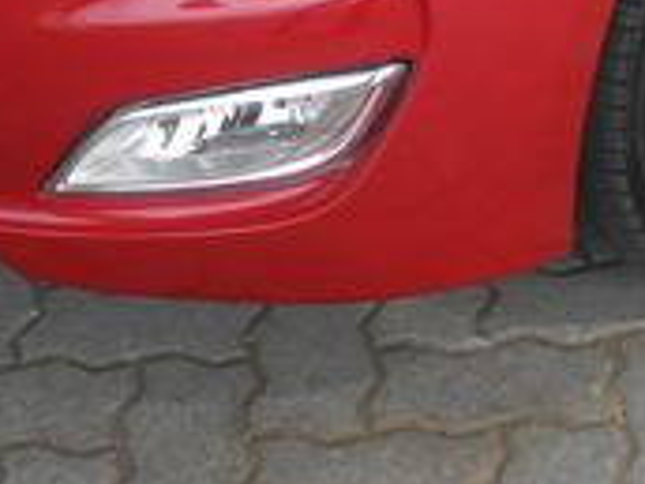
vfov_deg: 12.8
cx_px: 566
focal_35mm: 104
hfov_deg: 18.6
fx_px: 1938
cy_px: -409
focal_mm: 6
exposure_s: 1/500
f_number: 2.8
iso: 100
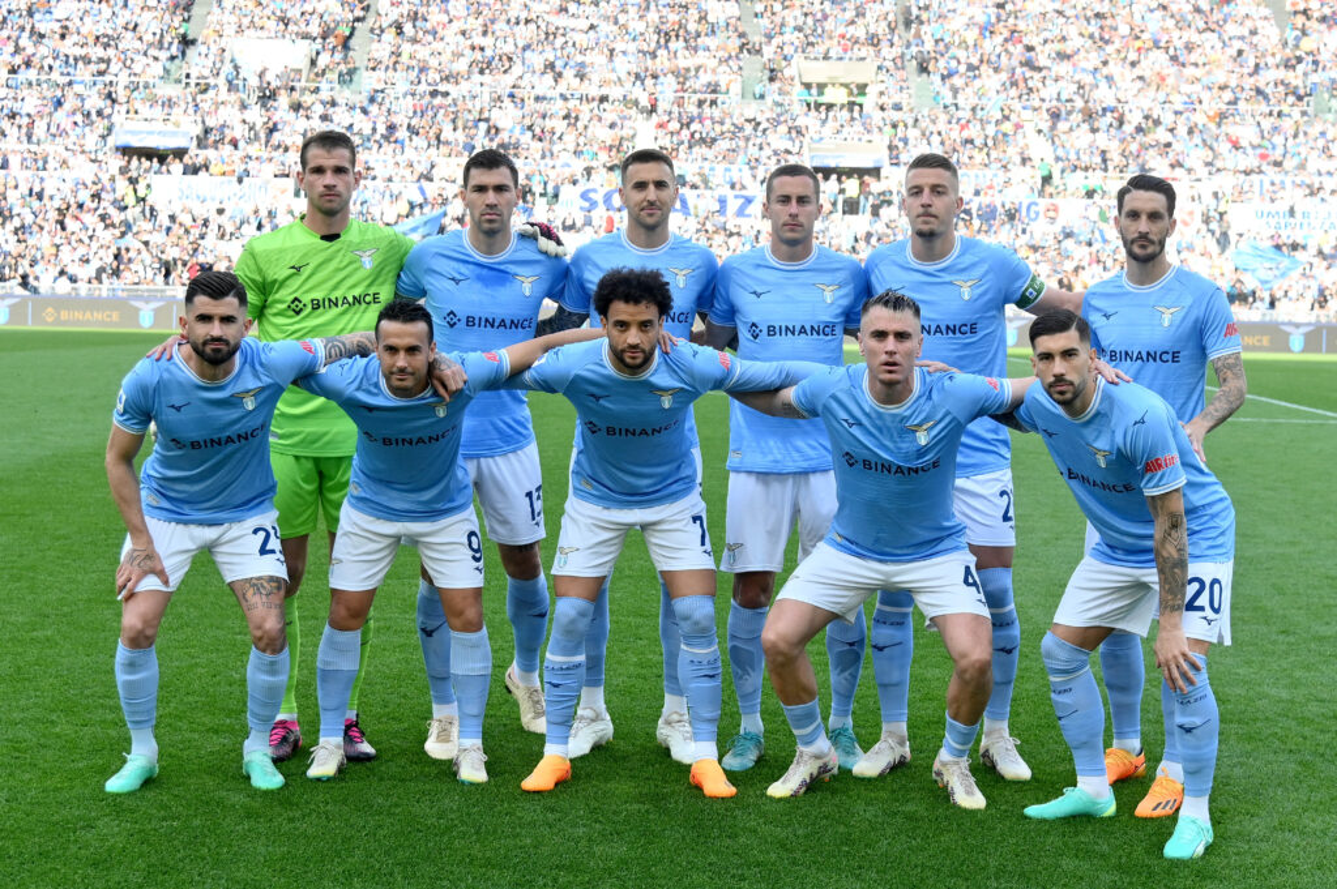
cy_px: 444
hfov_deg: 44.5
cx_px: 668
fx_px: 1633
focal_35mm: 44
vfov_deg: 30.5
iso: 640
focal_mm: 44
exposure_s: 1/1000
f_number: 5
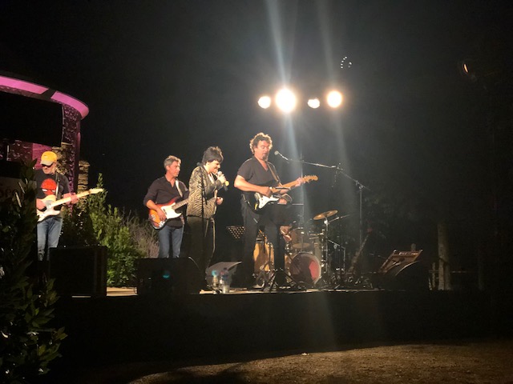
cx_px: 256
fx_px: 845
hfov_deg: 33.8
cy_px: 192
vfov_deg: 25.7
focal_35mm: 57
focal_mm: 6.6
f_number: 2.8
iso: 800
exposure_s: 1/99
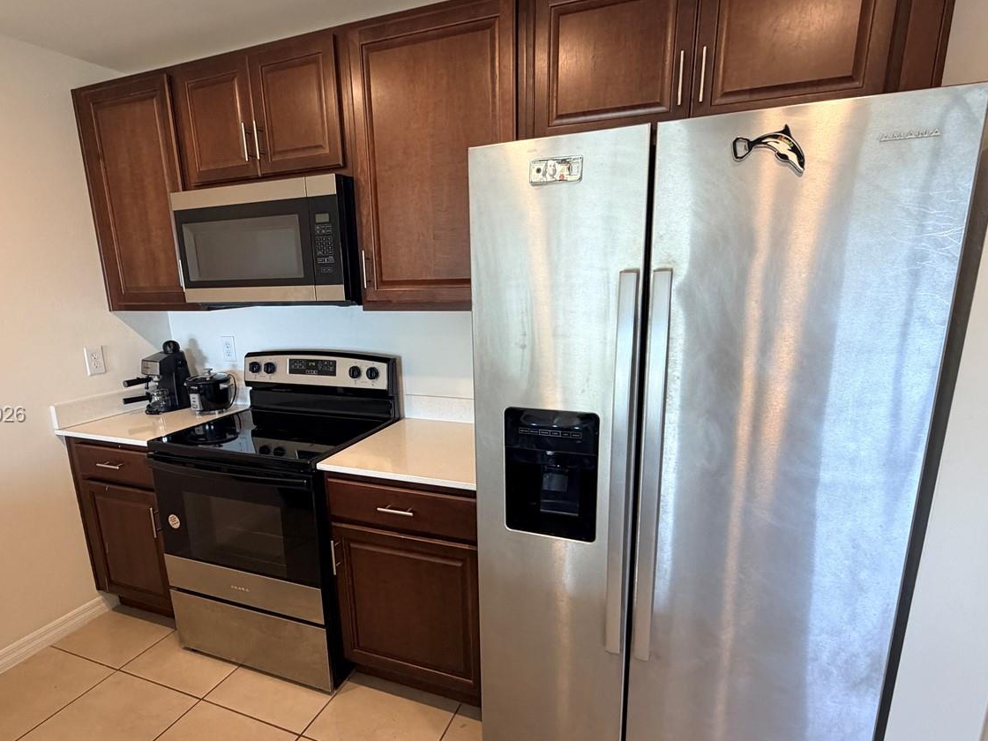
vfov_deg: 65.7
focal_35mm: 20
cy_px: 415
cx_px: 456
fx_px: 571
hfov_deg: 81.6
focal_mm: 2.22
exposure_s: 1/120
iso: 250
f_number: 2.2
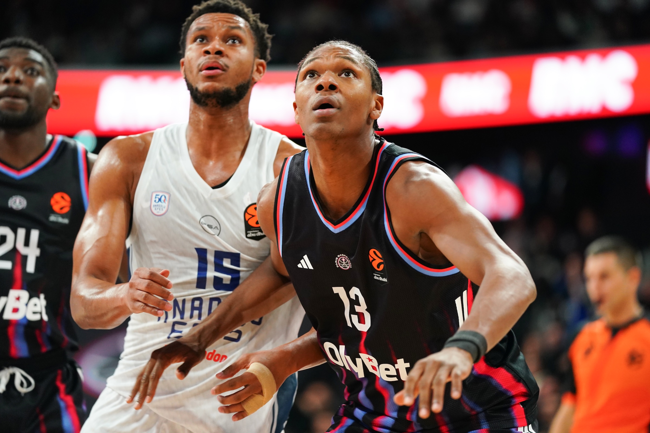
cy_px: 216
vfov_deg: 7.7
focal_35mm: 179
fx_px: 3232
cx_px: 325
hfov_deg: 11.5
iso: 2500
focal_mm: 179
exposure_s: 1/800
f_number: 2.8
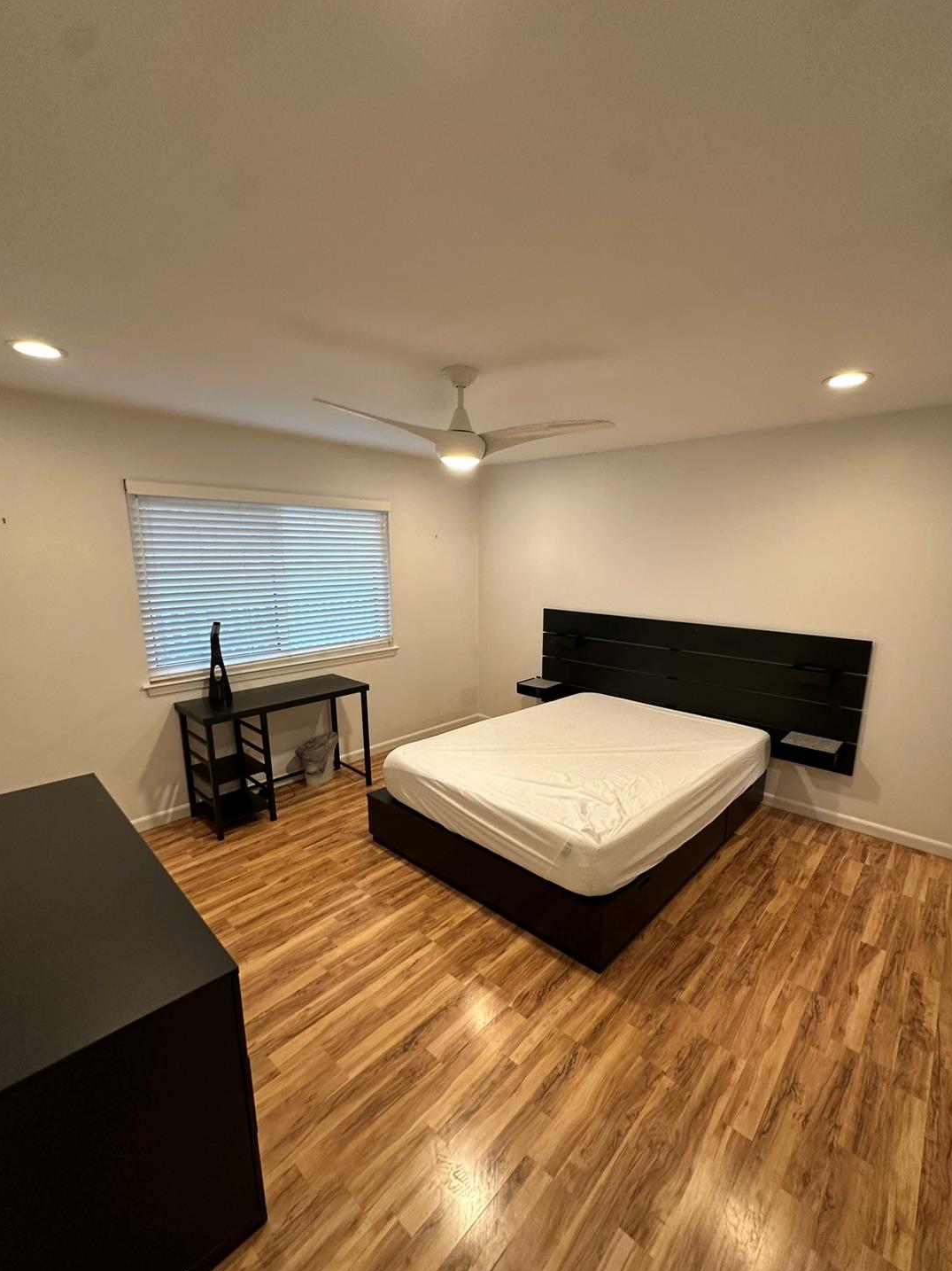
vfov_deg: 98.1
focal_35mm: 15
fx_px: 550
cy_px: 665
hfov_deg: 81.6
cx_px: 507
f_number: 2.2
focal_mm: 2.22
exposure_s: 1/60
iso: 160
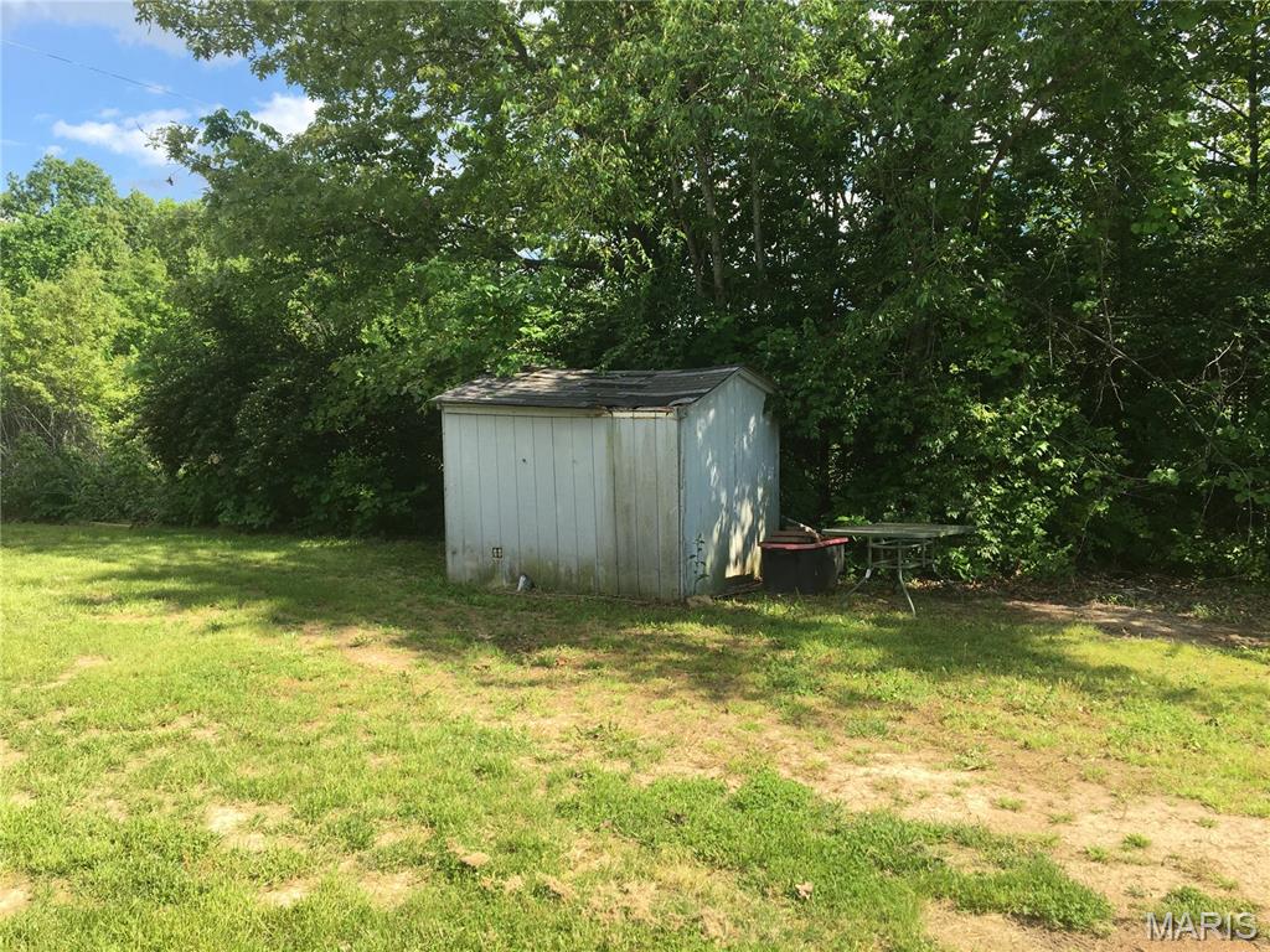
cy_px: 476
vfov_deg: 48.2
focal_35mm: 29
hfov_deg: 61.7
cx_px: 635
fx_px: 1064
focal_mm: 4.15
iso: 25
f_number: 2.2
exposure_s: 1/705
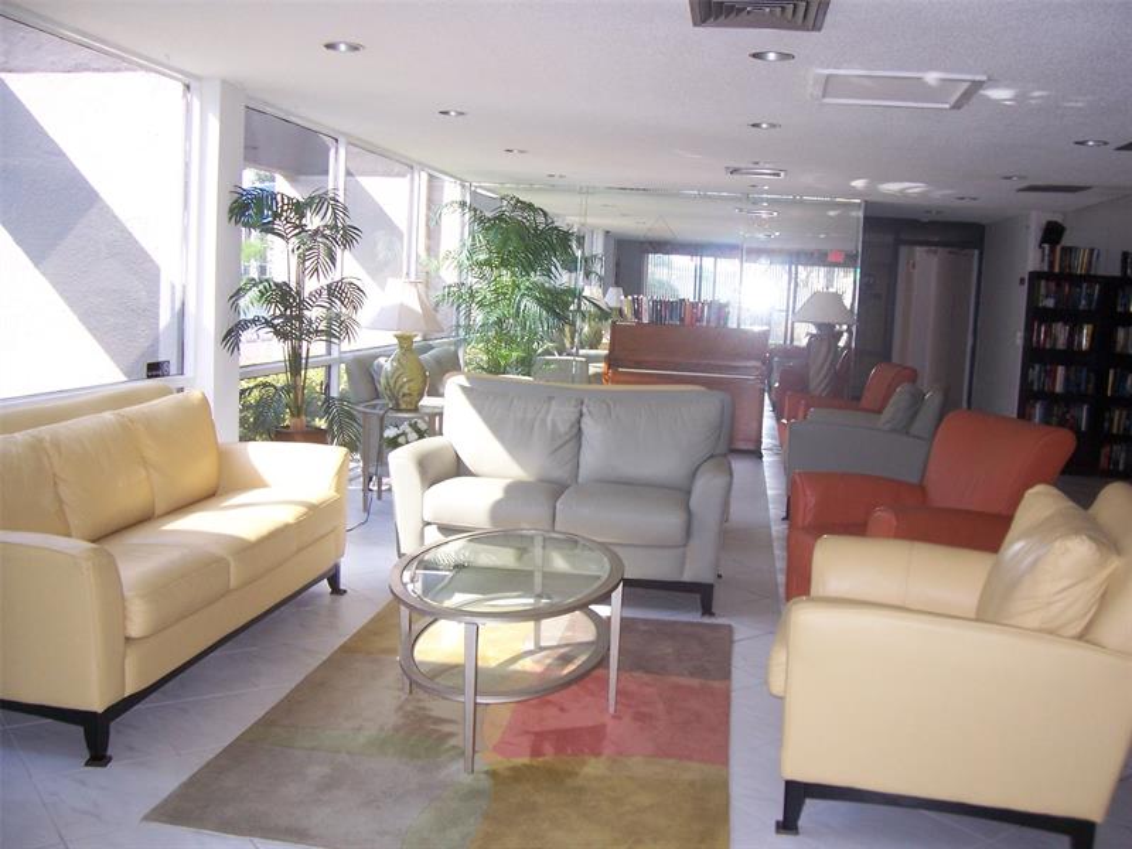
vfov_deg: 41.8
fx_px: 1112
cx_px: 566
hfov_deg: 54.0
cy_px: 424
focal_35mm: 34
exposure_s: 1/60
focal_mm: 5.6
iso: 125
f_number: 2.7
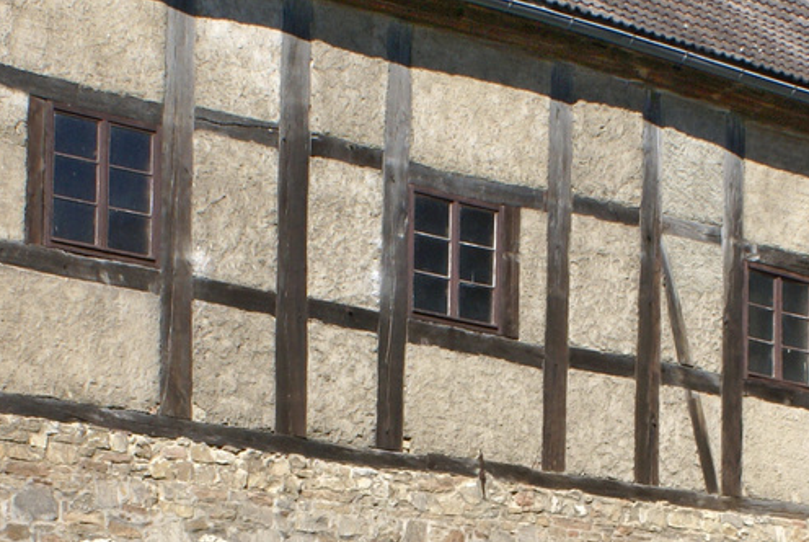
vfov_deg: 11.5
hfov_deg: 17.5
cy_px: 619
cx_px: 484
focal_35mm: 117
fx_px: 2632
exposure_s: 1/250
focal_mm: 24
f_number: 10
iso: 200
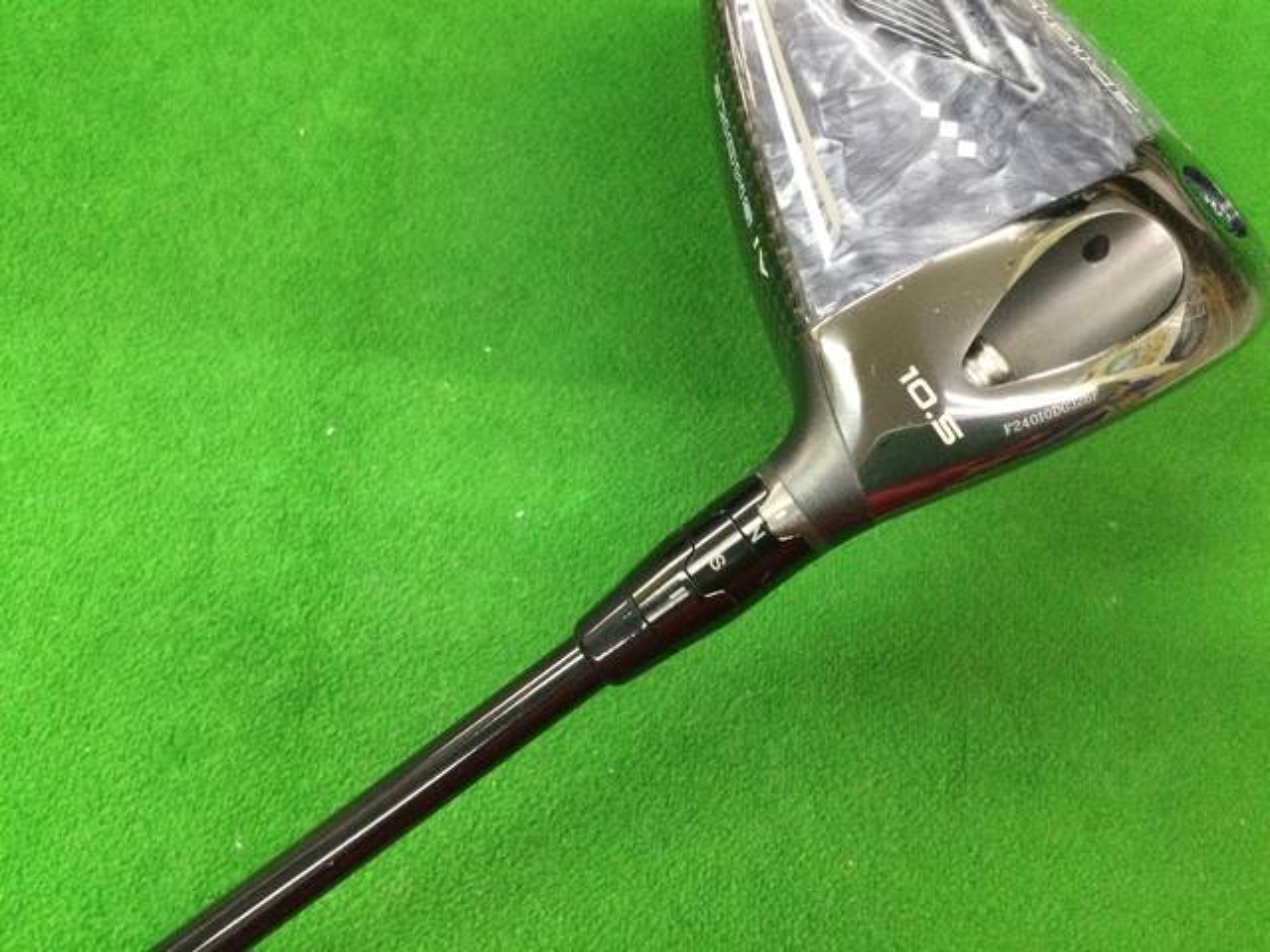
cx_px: 635
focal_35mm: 31
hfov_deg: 58.4
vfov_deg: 45.4
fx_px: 1137
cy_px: 476
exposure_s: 1/30
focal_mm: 3.3
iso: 160
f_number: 2.4
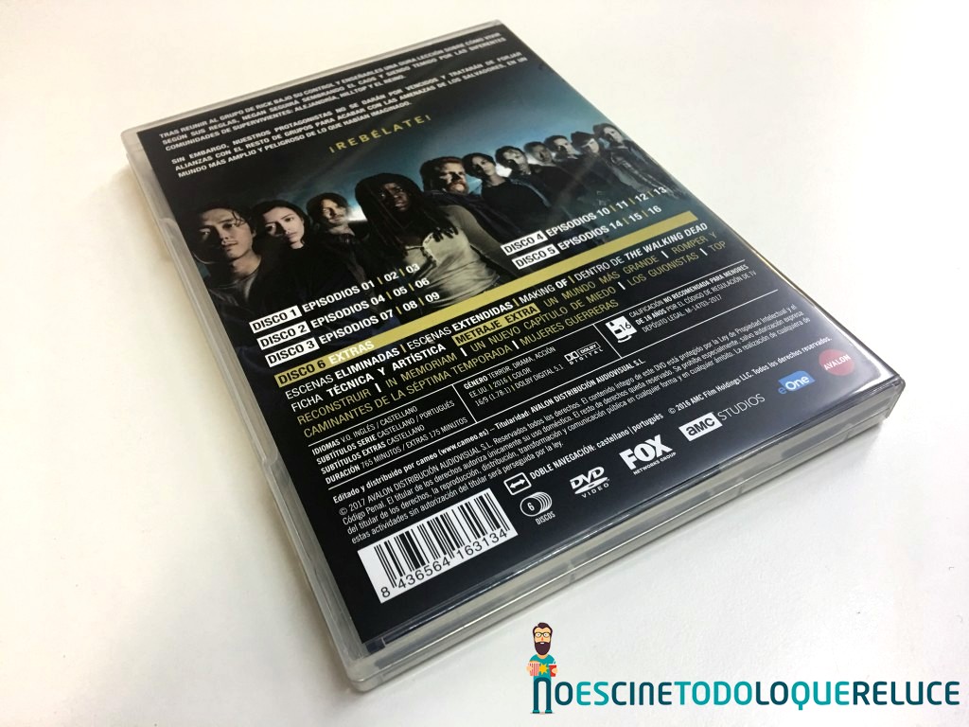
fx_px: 812
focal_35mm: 29
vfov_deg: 48.2
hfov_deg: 61.7
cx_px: 484
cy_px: 364
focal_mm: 4.15
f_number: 2.2
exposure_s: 1/17
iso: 50
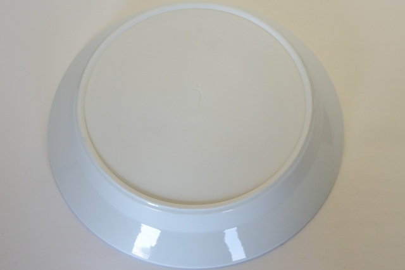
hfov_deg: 50.7
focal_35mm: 38
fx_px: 427
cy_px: 135
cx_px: 202
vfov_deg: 35.0
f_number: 6.3
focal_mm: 38
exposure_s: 1/160
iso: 1000
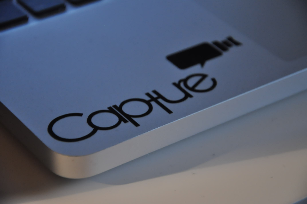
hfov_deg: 13.1
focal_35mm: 158
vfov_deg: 8.7
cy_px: 102
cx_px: 154
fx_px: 1341
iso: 1600
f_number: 5.6
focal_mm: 105
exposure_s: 1/13
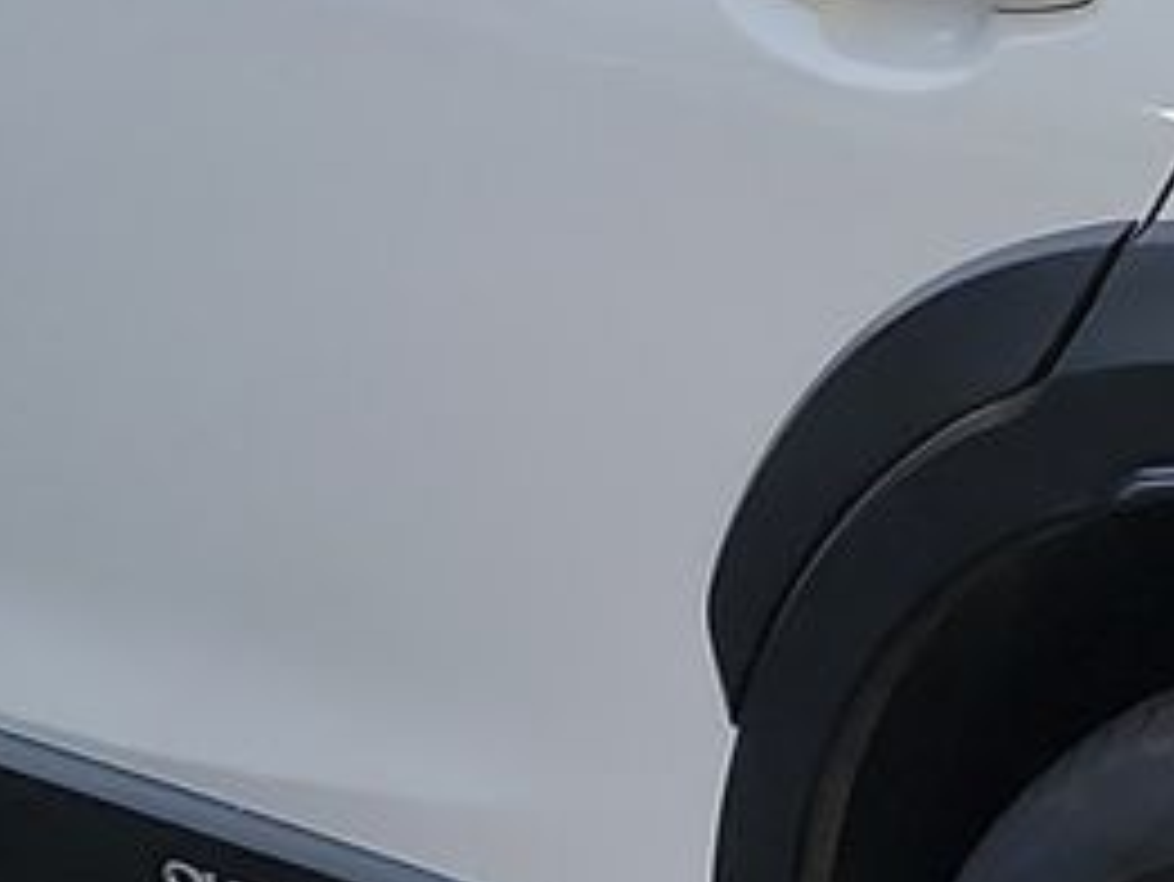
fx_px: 4988
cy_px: 450
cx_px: 1538
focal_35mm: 147
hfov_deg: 13.0
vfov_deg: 10.1
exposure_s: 1/59
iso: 357
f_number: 1.8
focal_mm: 6.7
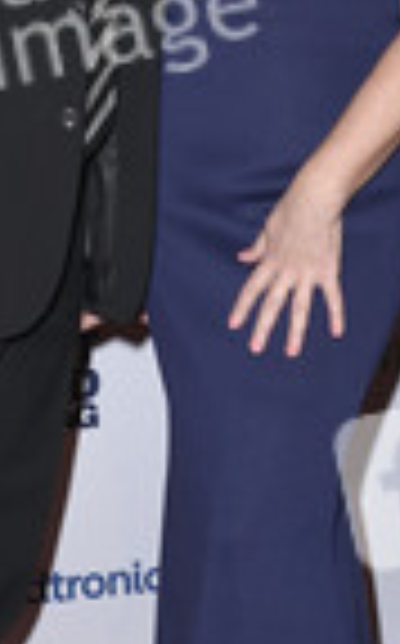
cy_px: 239
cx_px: 157
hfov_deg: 8.8
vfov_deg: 14.1
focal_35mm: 148
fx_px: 2589
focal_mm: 52
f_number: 5.6
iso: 640
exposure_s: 1/200
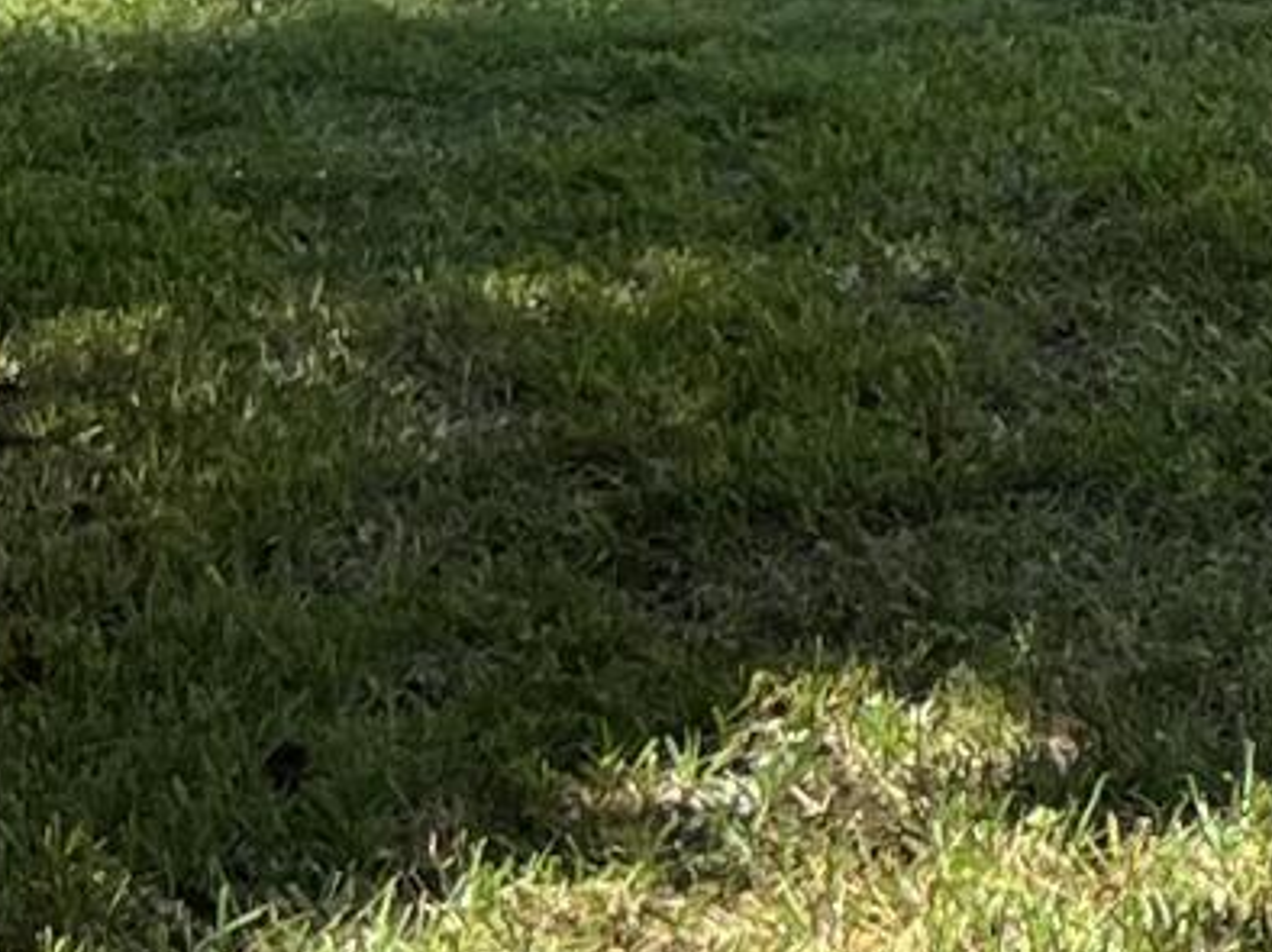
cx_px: 3864
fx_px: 7271
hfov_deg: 8.4
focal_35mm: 198
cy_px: 216
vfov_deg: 7.5
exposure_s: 1/1779
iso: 50
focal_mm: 5.7
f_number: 1.5
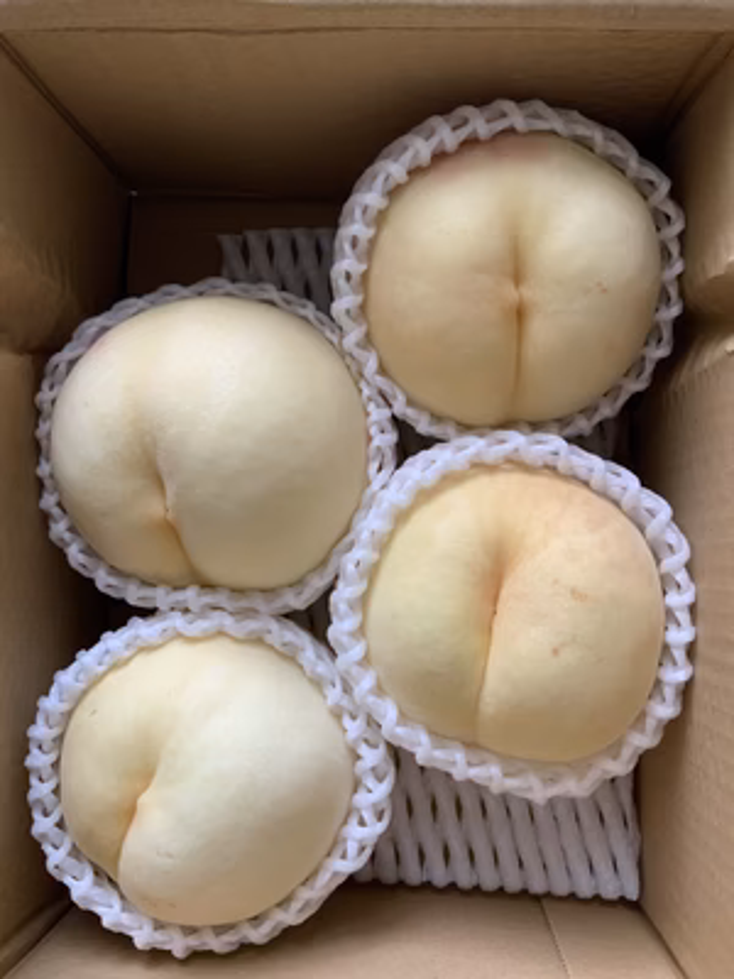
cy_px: 490
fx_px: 820
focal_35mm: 29
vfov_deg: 61.7
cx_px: 367
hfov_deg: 48.2
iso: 100
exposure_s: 1/60
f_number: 1.8
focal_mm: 3
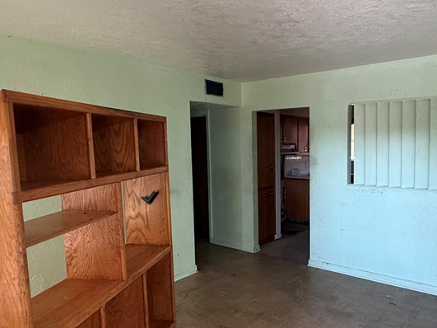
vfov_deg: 51.3
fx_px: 341
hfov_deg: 64.8
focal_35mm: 27
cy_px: 173
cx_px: 258
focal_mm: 2.22
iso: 320
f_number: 2.2
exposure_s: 1/92
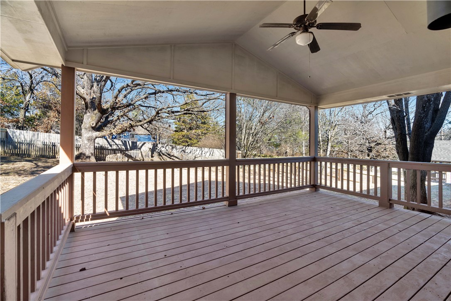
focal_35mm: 16
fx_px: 200
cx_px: 226
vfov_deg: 73.7
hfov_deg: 96.7
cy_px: 150
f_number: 7.1
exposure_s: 1/15
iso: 100
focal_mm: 16
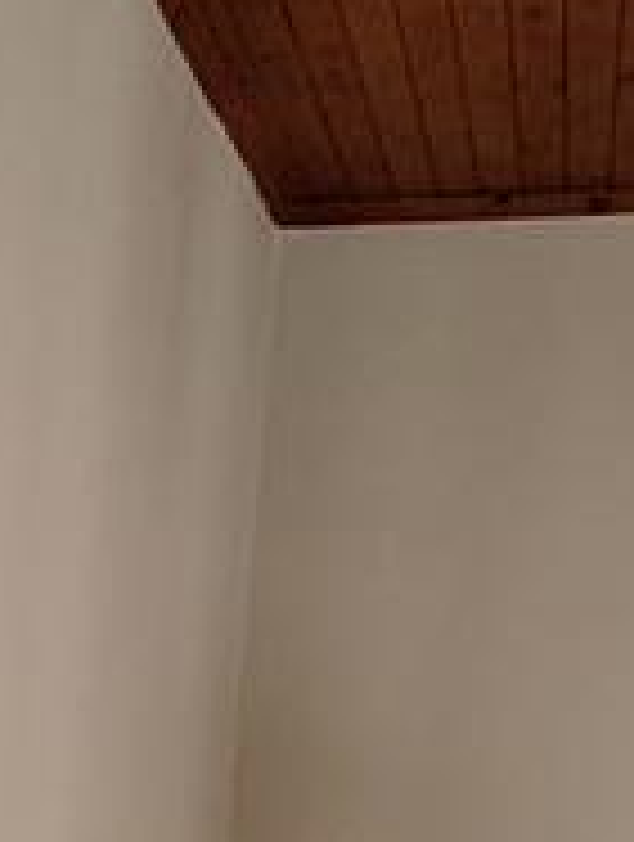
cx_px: -31
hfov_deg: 20.0
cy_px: 1036
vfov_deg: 24.5
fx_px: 1728
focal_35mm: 71
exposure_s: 1/50
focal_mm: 1.74
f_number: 2.2
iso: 160
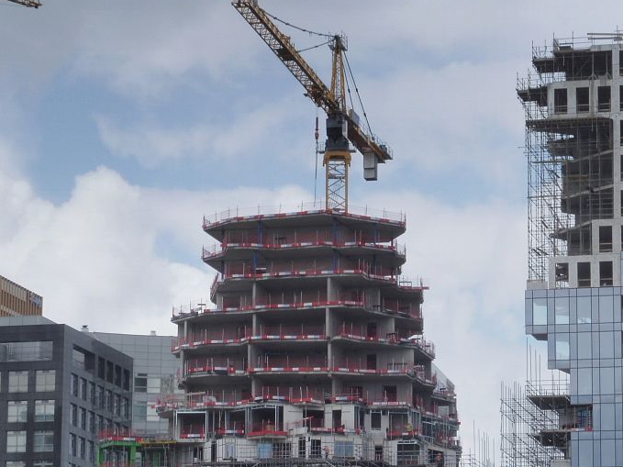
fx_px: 3311
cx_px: 265
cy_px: 215
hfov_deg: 10.7
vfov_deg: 8.1
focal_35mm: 184
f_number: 7.1
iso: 100
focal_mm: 21.8
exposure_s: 1/500
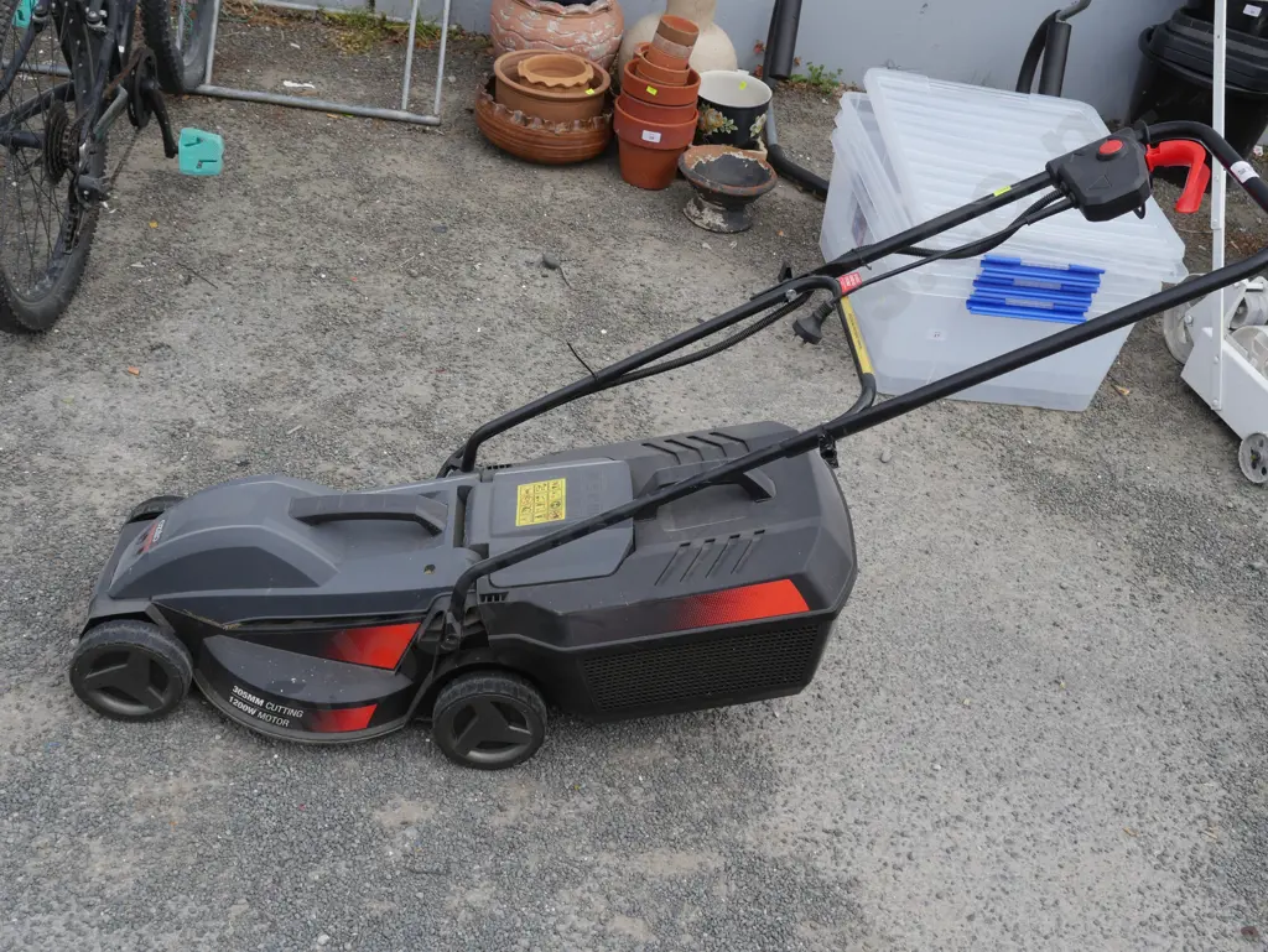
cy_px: 476
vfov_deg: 36.0
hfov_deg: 46.8
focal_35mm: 40
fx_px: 1466
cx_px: 634
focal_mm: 20
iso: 200
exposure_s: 1/250
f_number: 6.3
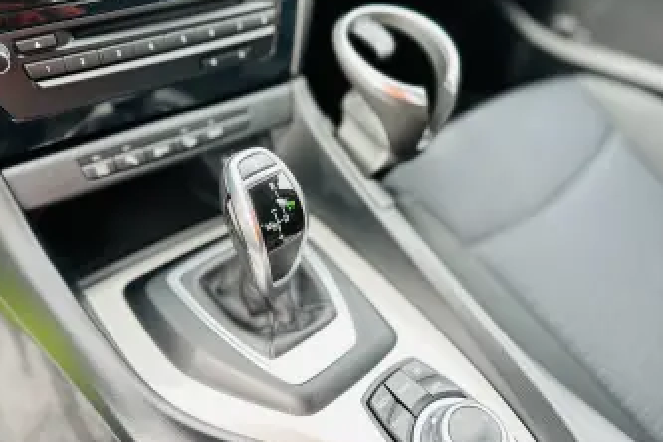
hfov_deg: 67.3
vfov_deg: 47.8
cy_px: 191
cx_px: 311
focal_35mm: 27
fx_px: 497
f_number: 1.78
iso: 125
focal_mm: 6.86
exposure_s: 1/121
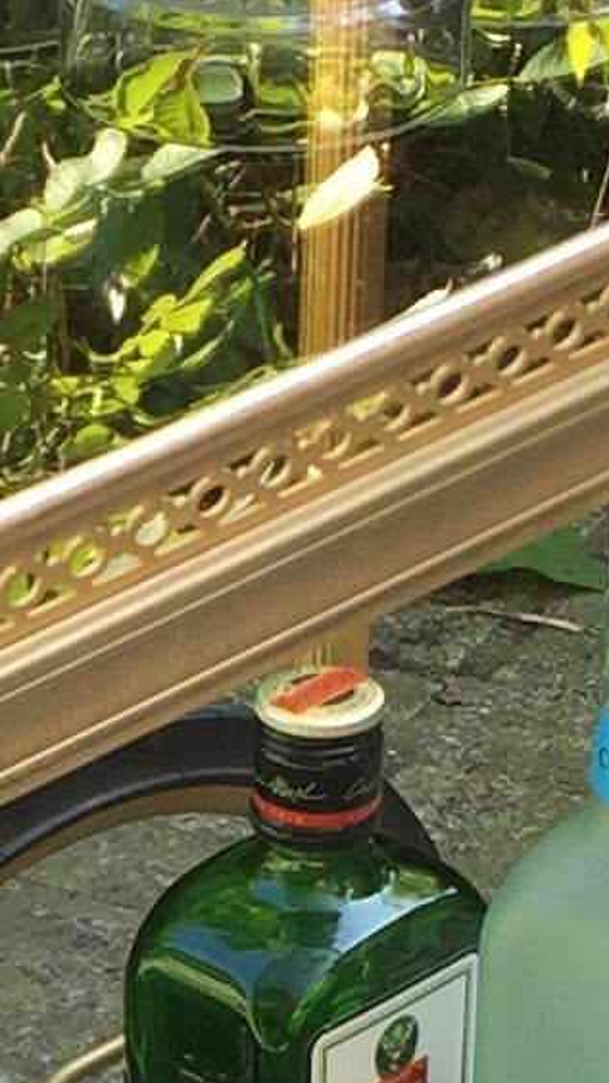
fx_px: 5257
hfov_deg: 6.6
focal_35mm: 183
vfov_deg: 11.6
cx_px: -231
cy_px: 1227
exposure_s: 1/122
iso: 32
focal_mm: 4.15
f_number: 2.2
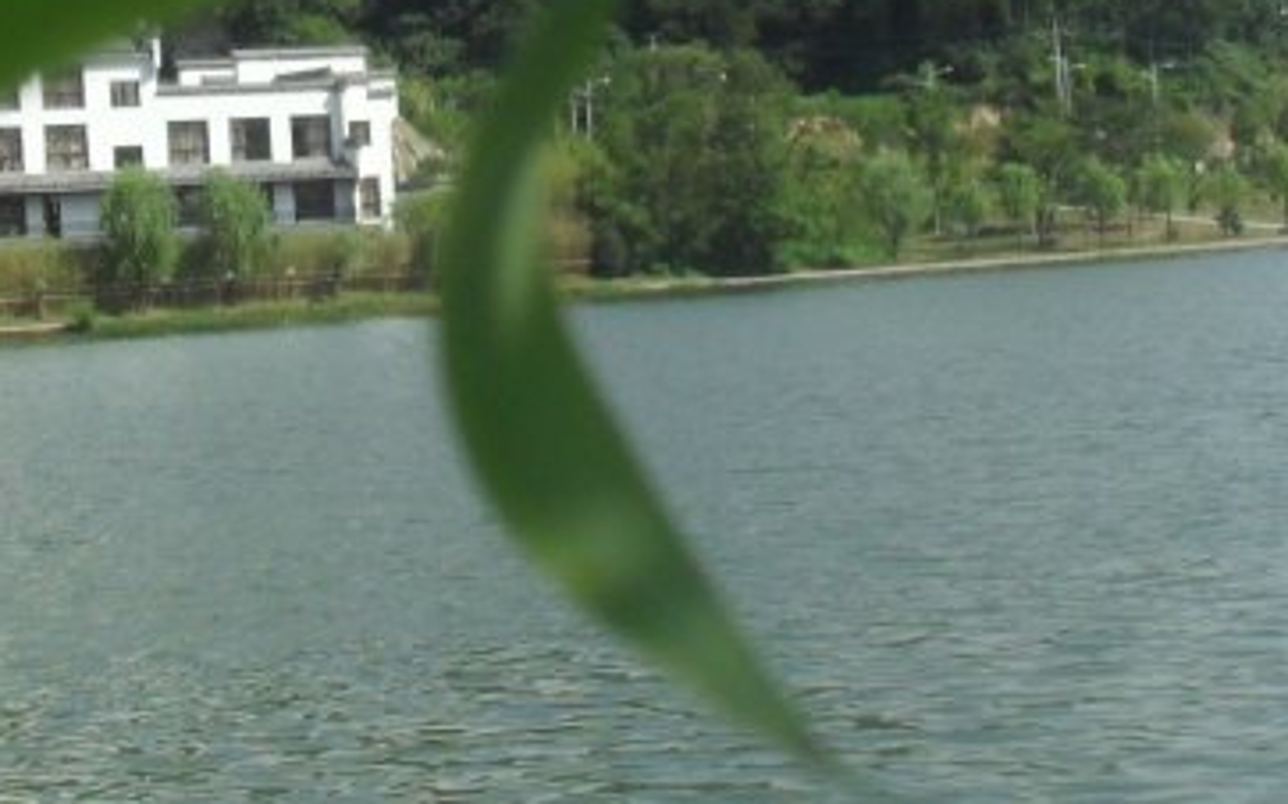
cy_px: 121
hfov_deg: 19.8
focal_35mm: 105
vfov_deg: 12.4
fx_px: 3685
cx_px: 669
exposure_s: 1/180
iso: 100
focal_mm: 6.3
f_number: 8.4
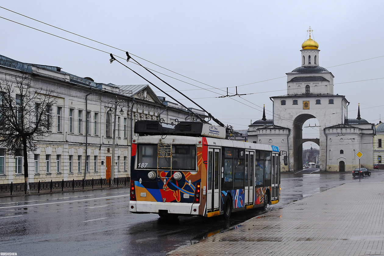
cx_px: 192
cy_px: 128
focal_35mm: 52
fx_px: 560
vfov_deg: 25.8
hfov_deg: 37.9
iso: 400
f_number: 5
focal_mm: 35
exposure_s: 1/2000
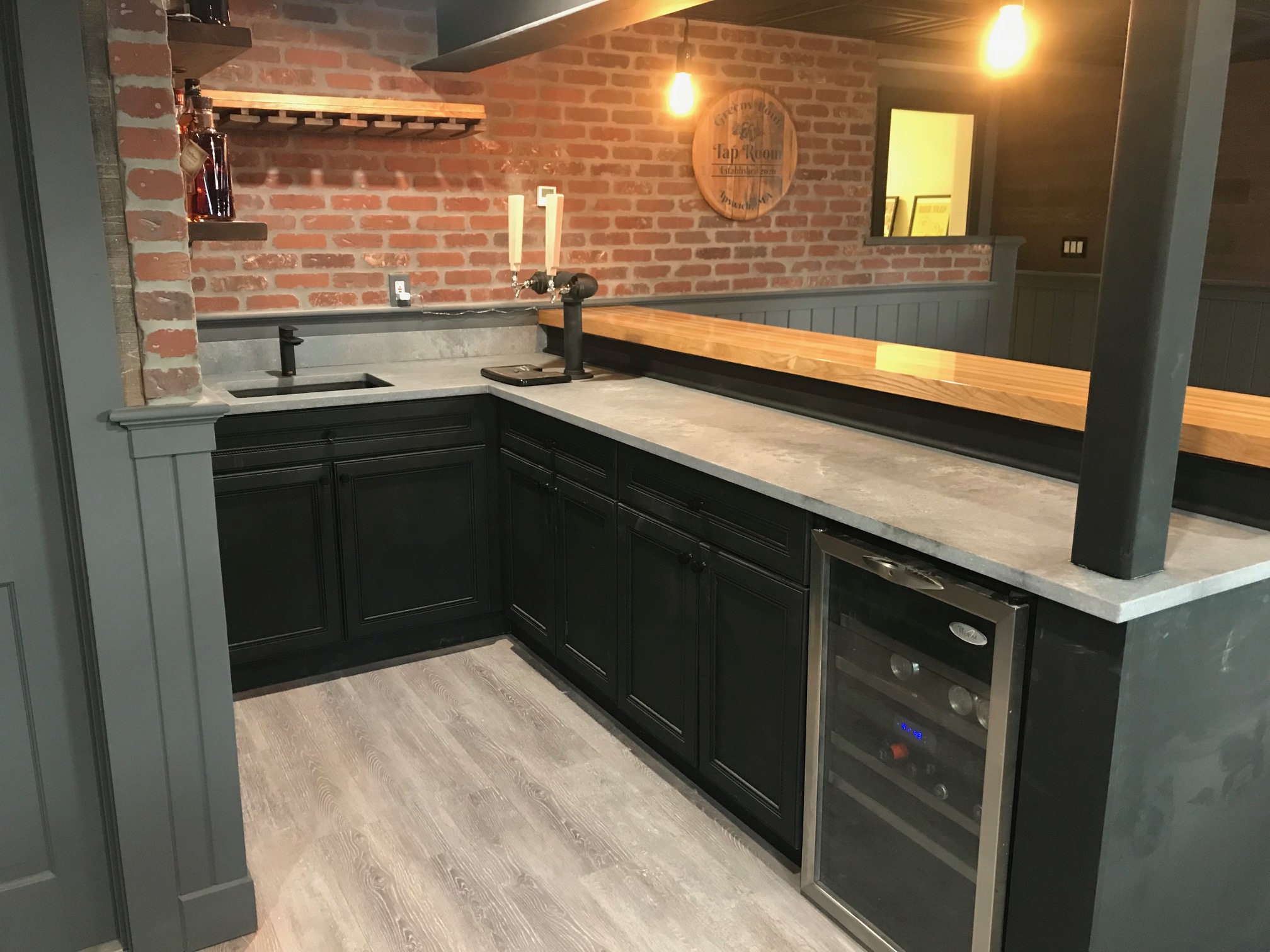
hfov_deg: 63.4
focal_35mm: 28
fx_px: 1027
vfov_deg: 49.7
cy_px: 476
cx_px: 635
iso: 100
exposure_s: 1/9
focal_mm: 3.99
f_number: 1.8
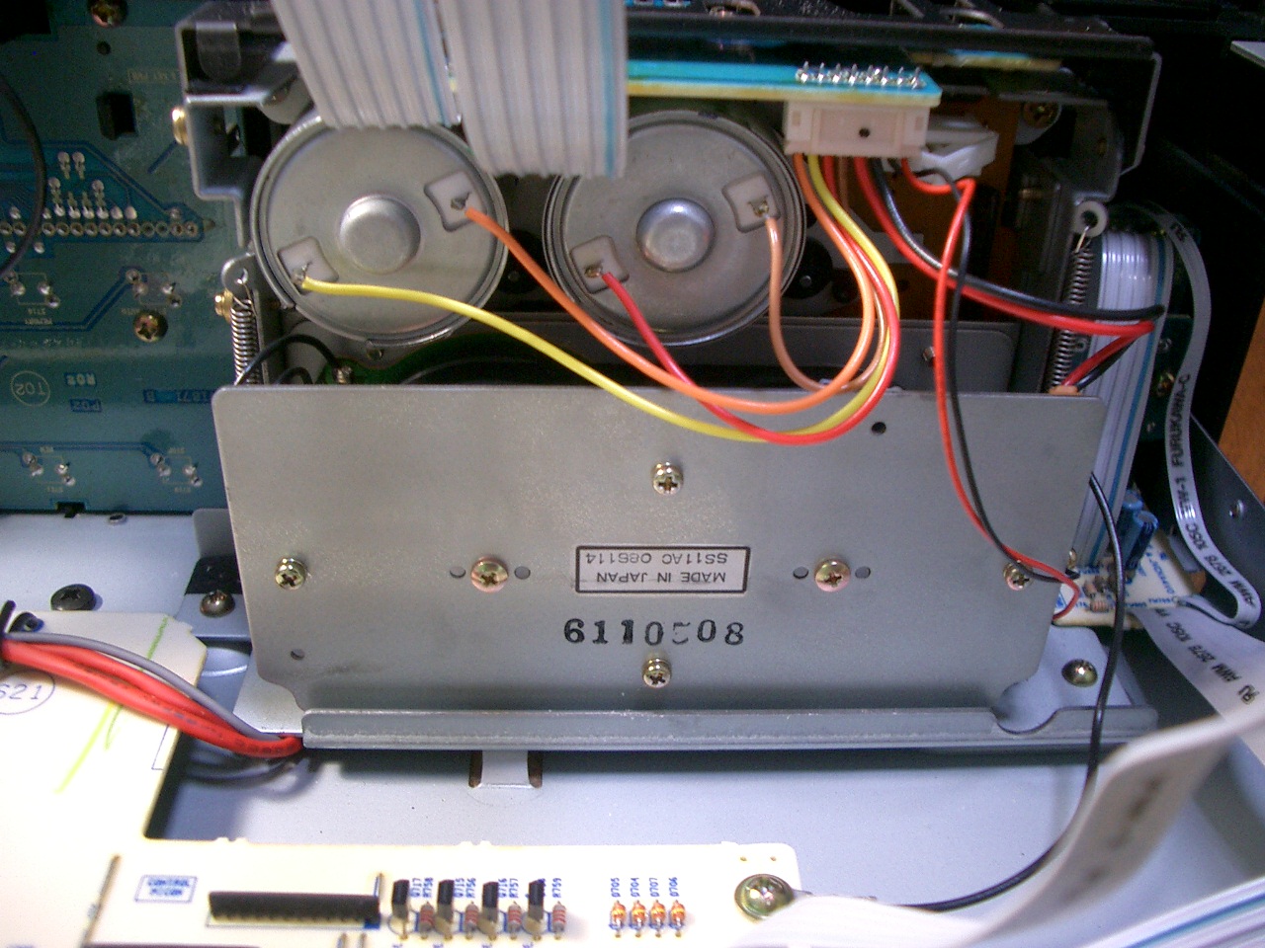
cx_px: 632
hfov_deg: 52.6
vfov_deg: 40.7
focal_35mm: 35
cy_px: 474
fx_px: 1279
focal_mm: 5.8
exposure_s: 1/10
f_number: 2.6
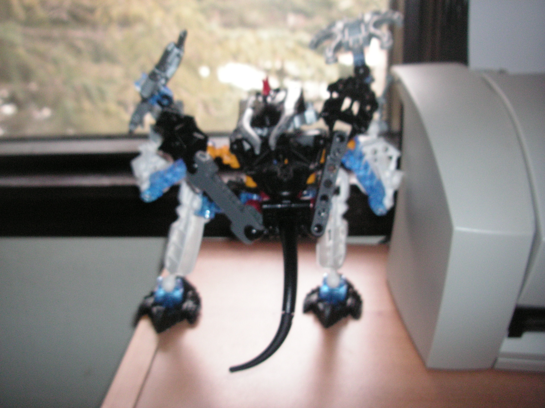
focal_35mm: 38
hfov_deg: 49.0
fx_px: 598
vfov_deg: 37.7
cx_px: 272
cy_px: 204
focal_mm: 6.3
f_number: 3.3
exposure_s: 1/45
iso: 160
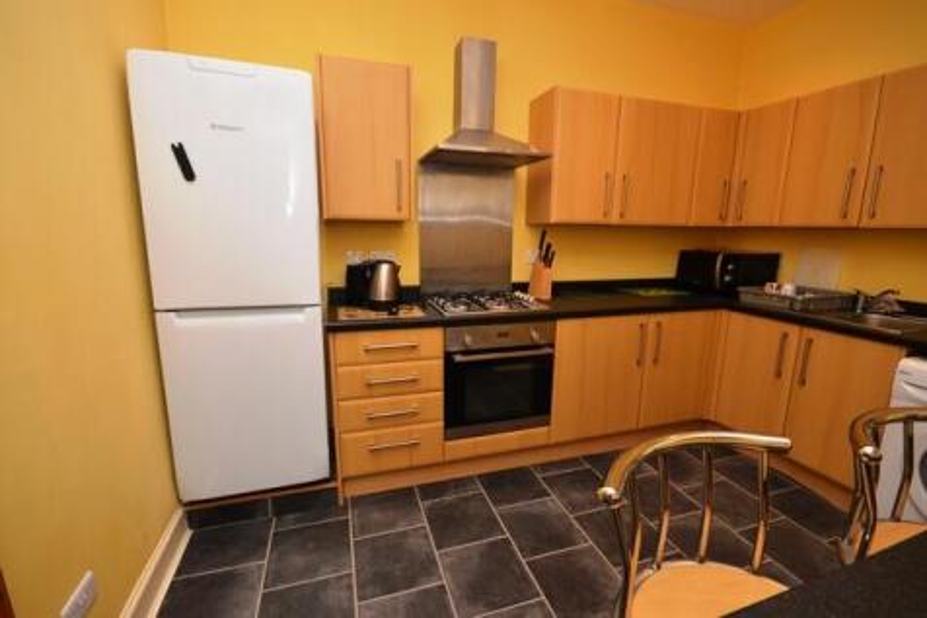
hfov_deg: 100.4
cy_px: 309
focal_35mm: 15
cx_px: 464
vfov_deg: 77.3
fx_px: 386
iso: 560
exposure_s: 1/60
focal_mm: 10
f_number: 8
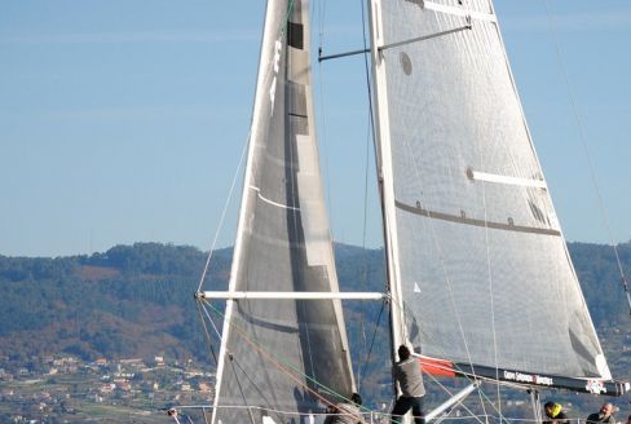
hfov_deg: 9.8
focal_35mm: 209
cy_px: 328
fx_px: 3669
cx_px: 423
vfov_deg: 6.6
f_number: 5.6
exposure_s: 1/500
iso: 100
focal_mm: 85
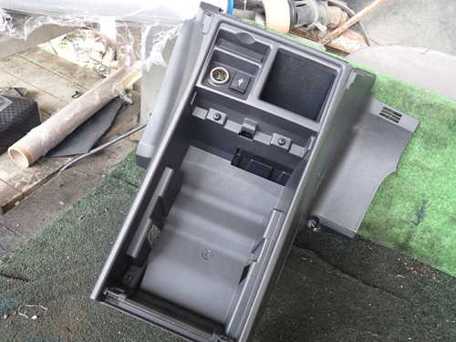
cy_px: 170
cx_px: 230
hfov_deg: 60.0
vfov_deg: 46.8
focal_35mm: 30
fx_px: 395
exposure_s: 1/60
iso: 200
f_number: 2
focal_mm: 4.5
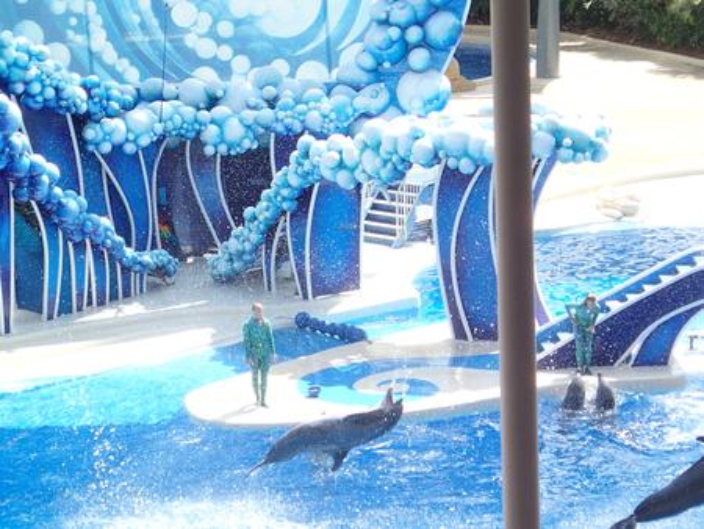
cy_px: 264
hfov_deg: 19.6
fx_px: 2035
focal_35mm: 100
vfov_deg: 14.8
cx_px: 352
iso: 250
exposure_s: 1/500
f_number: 4.9
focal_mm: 18
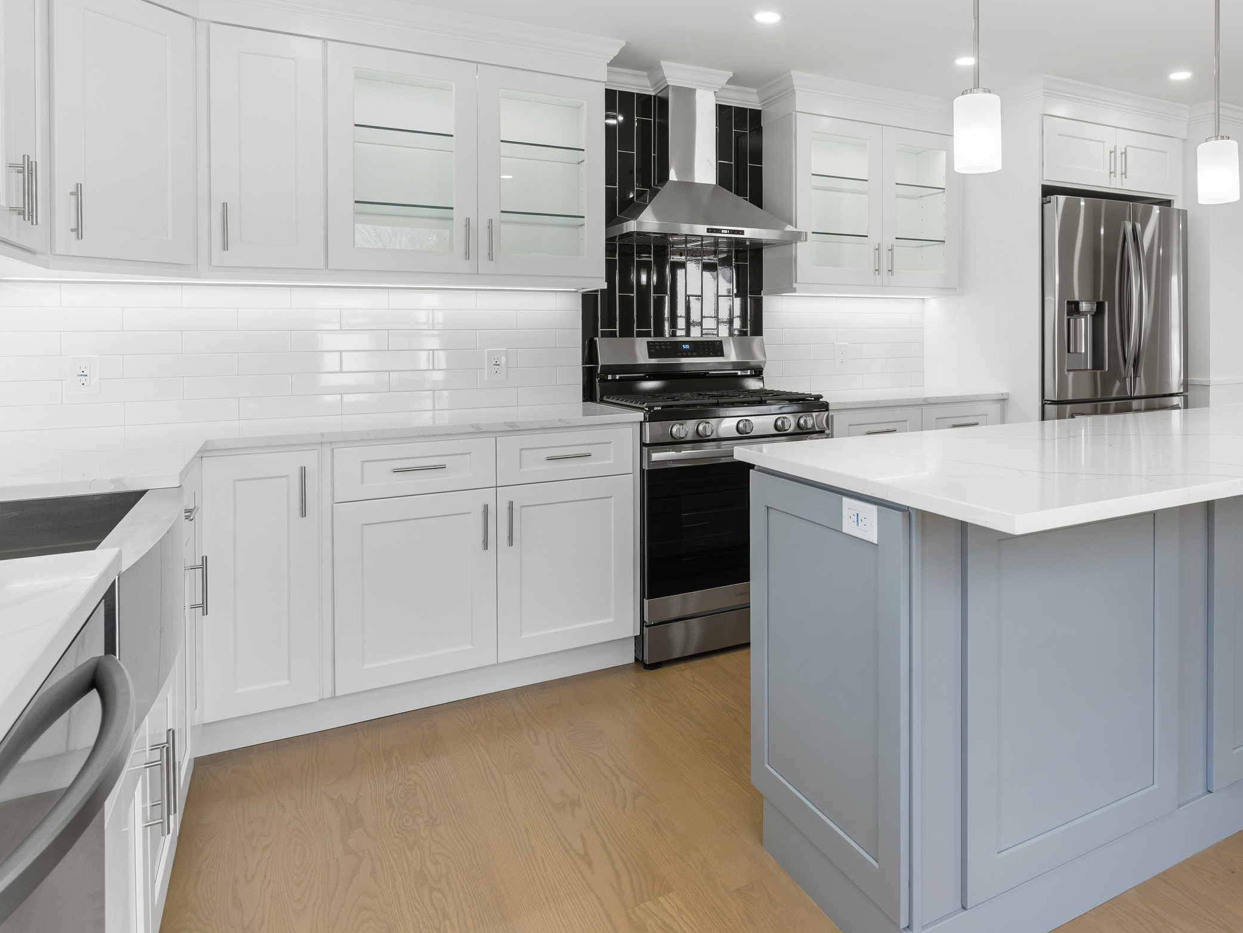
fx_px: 862
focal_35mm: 24
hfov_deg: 68.5
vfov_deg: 56.2
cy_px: 354
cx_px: 876
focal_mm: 17
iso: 320
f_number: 8
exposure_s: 1/15
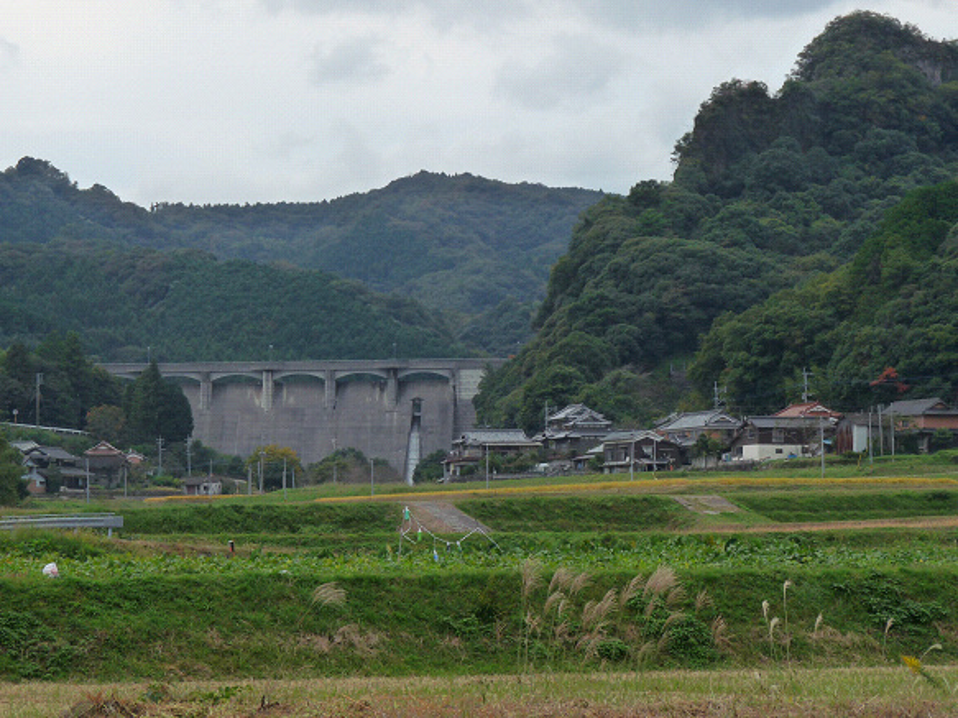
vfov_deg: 9.1
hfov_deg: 12.1
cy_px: 359
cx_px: 479
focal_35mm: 163
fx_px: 4510
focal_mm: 29
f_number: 5.6
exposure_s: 1/500
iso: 160
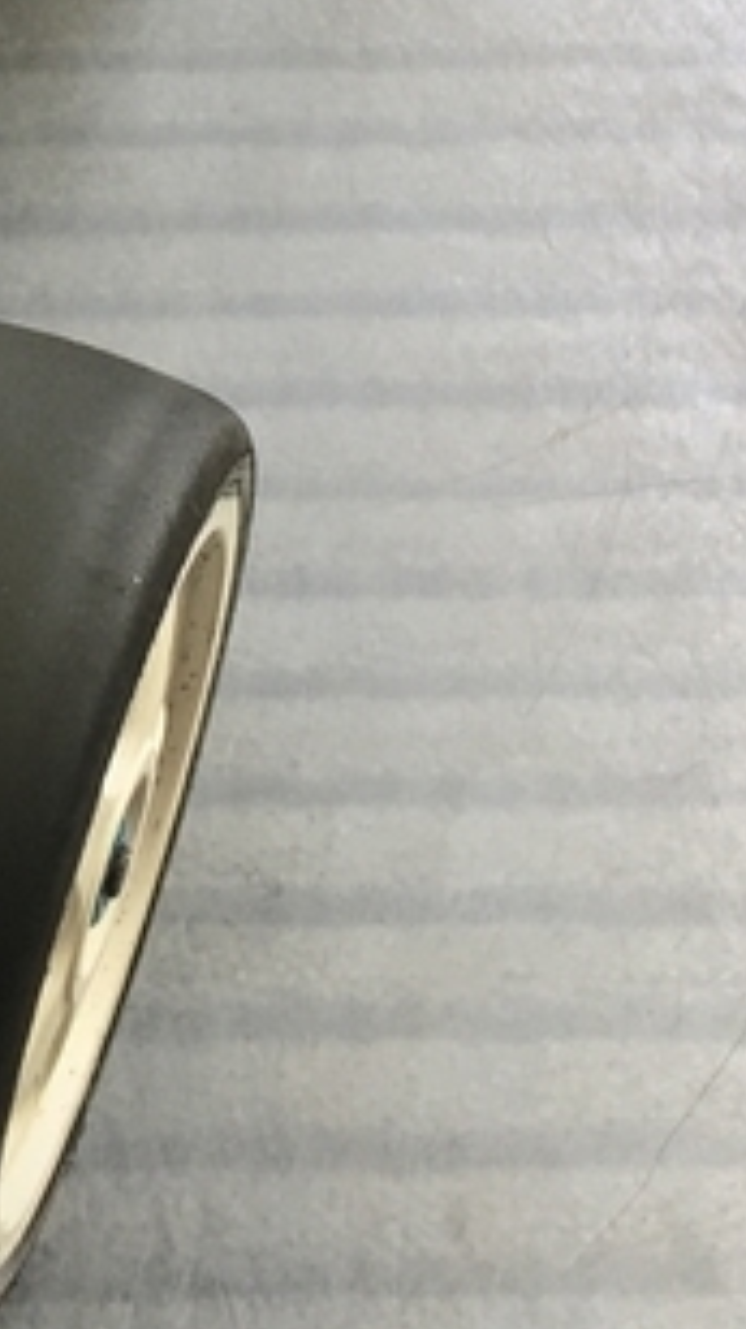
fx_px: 4330
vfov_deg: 17.1
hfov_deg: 9.3
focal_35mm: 123
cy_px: 13
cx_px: -703
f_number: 2.2
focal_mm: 4.15
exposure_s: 1/40
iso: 25
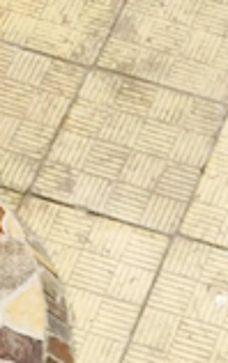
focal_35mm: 67
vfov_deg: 27.2
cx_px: 339
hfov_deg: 17.5
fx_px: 665
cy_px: 431
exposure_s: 1/483
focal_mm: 4.7
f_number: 1.79
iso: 50
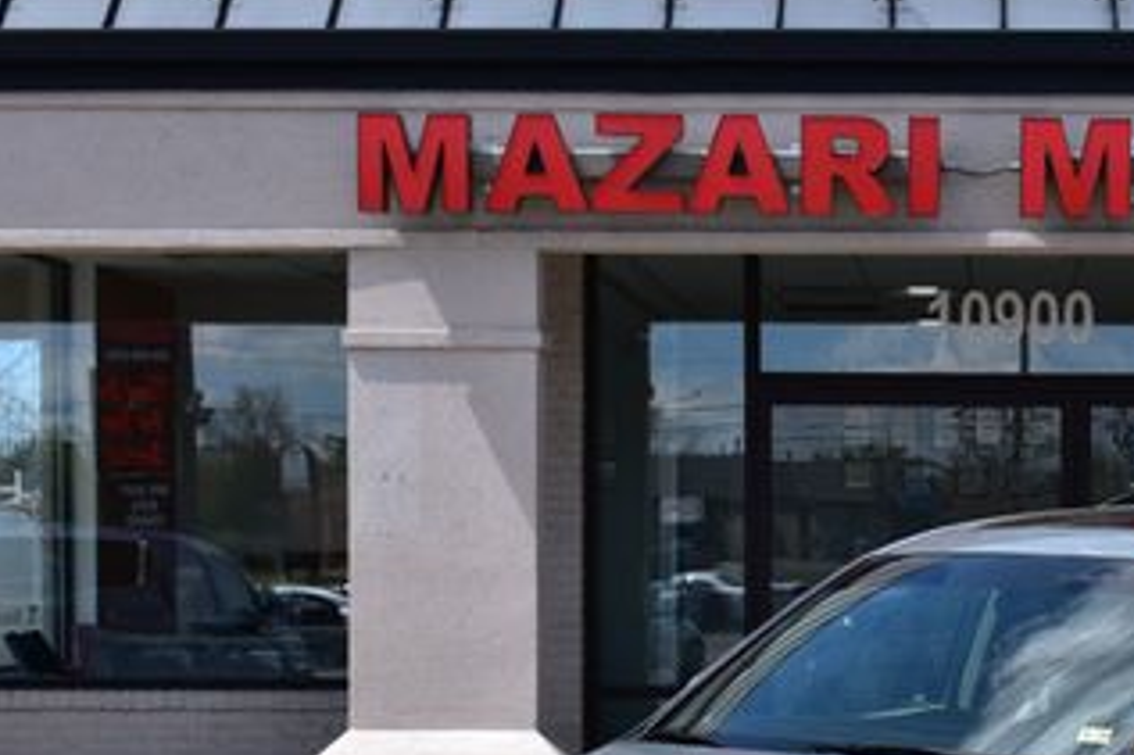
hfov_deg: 21.1
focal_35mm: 94
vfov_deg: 14.4
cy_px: 648
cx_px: 1073
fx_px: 2960
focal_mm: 31
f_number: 11
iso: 320
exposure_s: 1/500
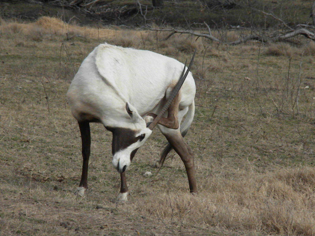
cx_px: 158
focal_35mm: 260
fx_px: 2366
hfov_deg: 7.6
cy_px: 118
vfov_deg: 5.7
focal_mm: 46.2
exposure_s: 1/351
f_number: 14
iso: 640
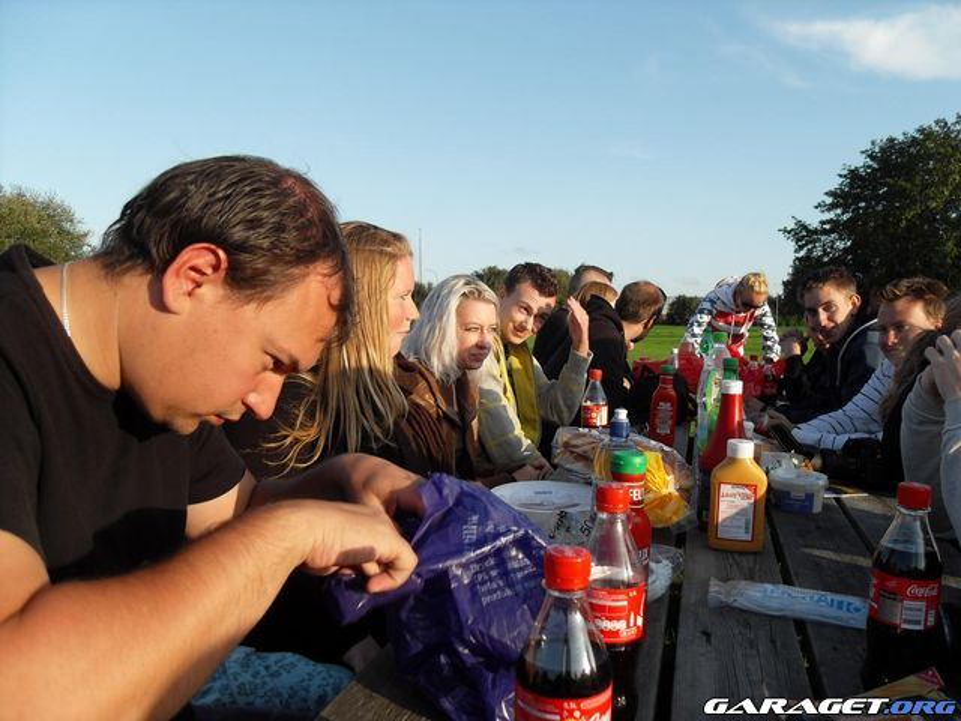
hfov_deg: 63.4
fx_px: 777
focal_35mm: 28
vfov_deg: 49.7
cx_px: 480
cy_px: 360
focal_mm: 6
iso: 80
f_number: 7.1
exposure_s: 1/125
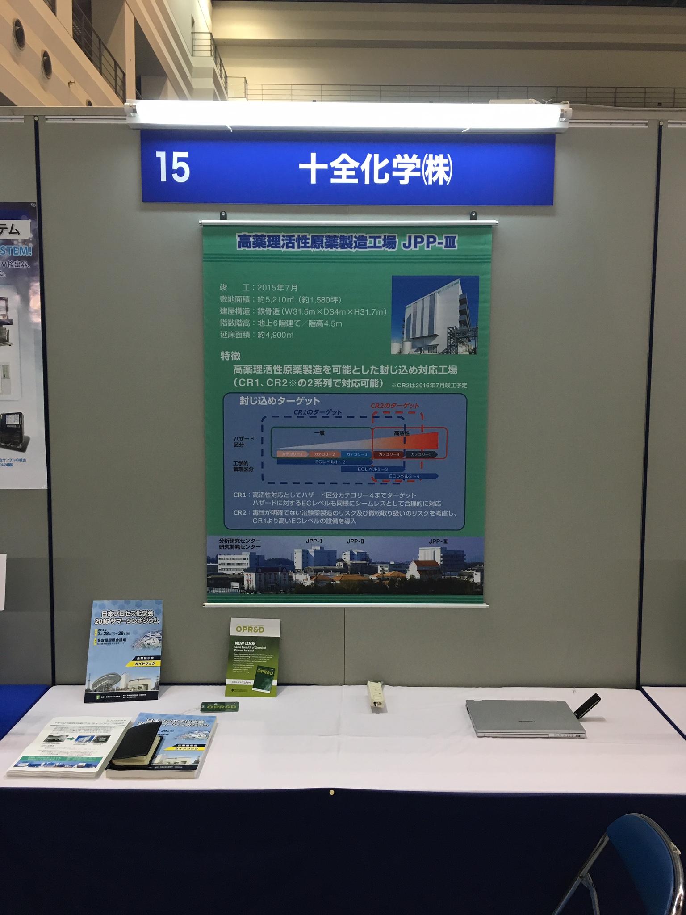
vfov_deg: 61.7
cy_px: 458
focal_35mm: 29
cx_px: 343
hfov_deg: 48.2
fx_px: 766
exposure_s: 1/30
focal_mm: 4.15
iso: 40
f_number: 2.2
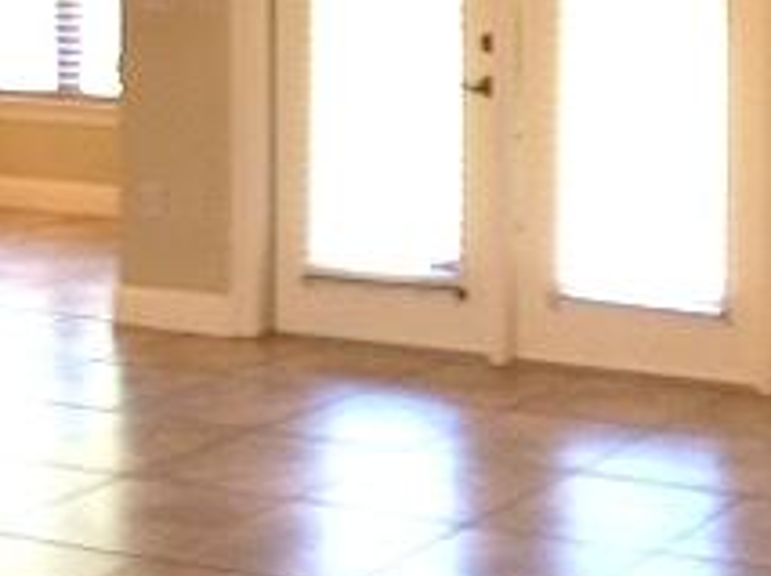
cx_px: 807
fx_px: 2135
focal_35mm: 96
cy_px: 43
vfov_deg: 15.2
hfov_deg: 19.7
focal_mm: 3.3
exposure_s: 1/24
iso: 32
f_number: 2.4
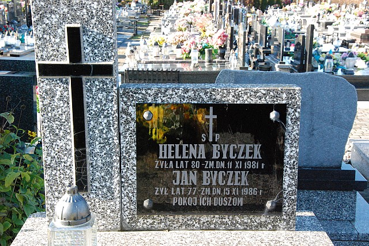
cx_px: 184
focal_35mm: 60
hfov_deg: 33.4
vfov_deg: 22.7
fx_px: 616
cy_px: 123
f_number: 9
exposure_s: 1/320
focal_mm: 40
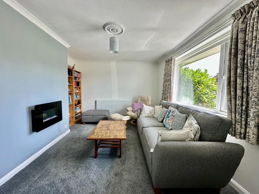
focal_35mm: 14
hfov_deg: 102.1
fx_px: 105
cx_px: 130
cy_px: 97
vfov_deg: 85.7
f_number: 2.2
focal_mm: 2.22
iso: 50
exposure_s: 1/99
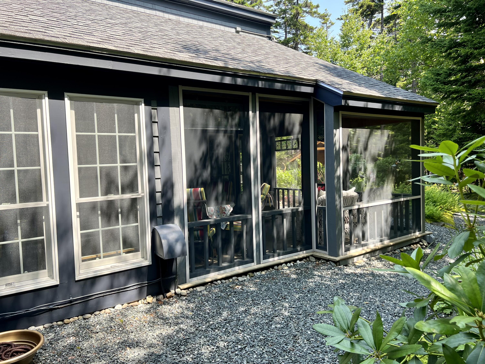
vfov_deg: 53.1
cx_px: 242
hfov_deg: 67.3
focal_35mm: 26
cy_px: 182
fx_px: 364
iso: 50
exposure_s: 1/567
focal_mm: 5.7
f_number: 1.5
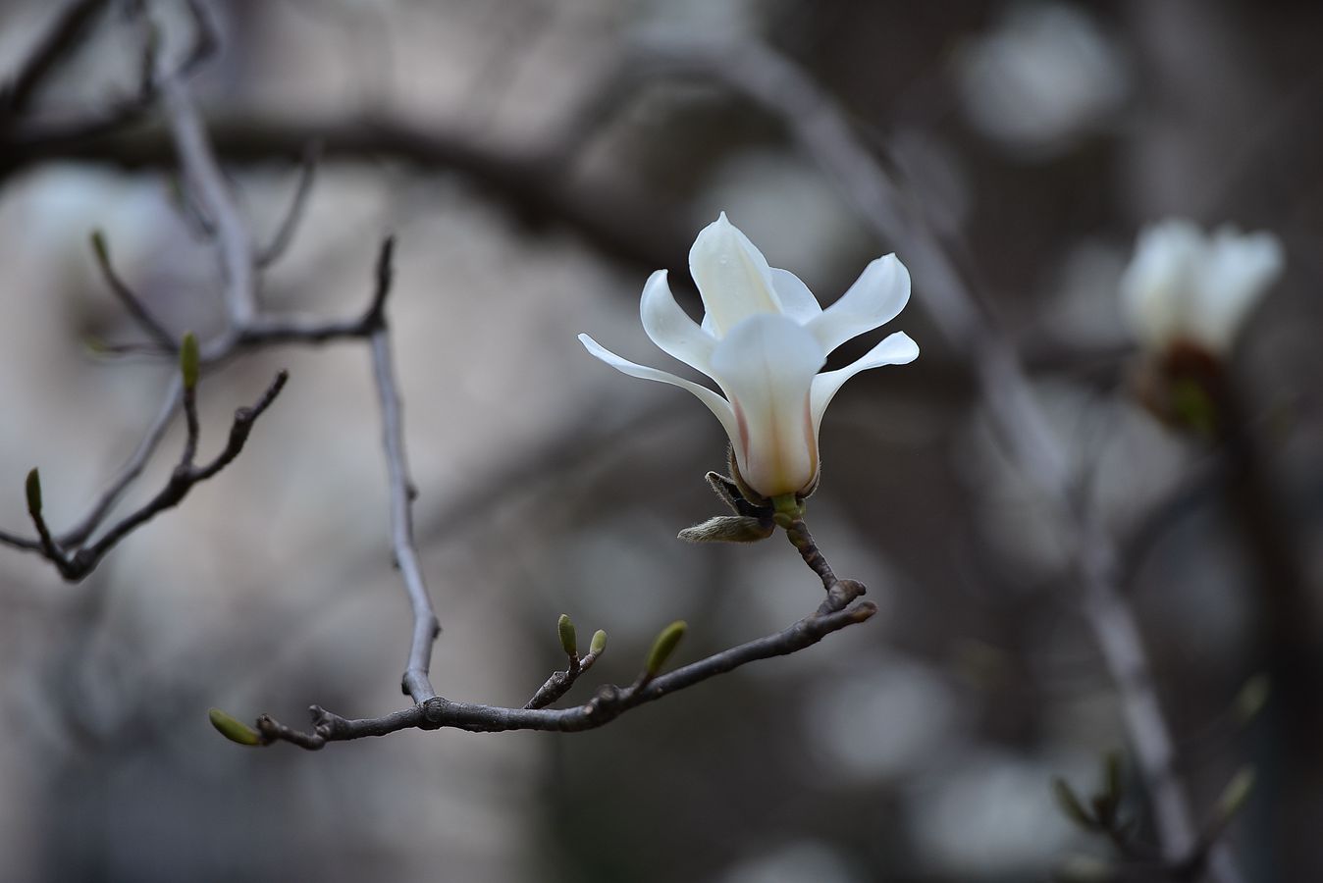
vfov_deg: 6.9
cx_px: 662
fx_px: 7353
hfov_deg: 10.3
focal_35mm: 200
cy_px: 442
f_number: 2.8
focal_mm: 200
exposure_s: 1/320
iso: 320
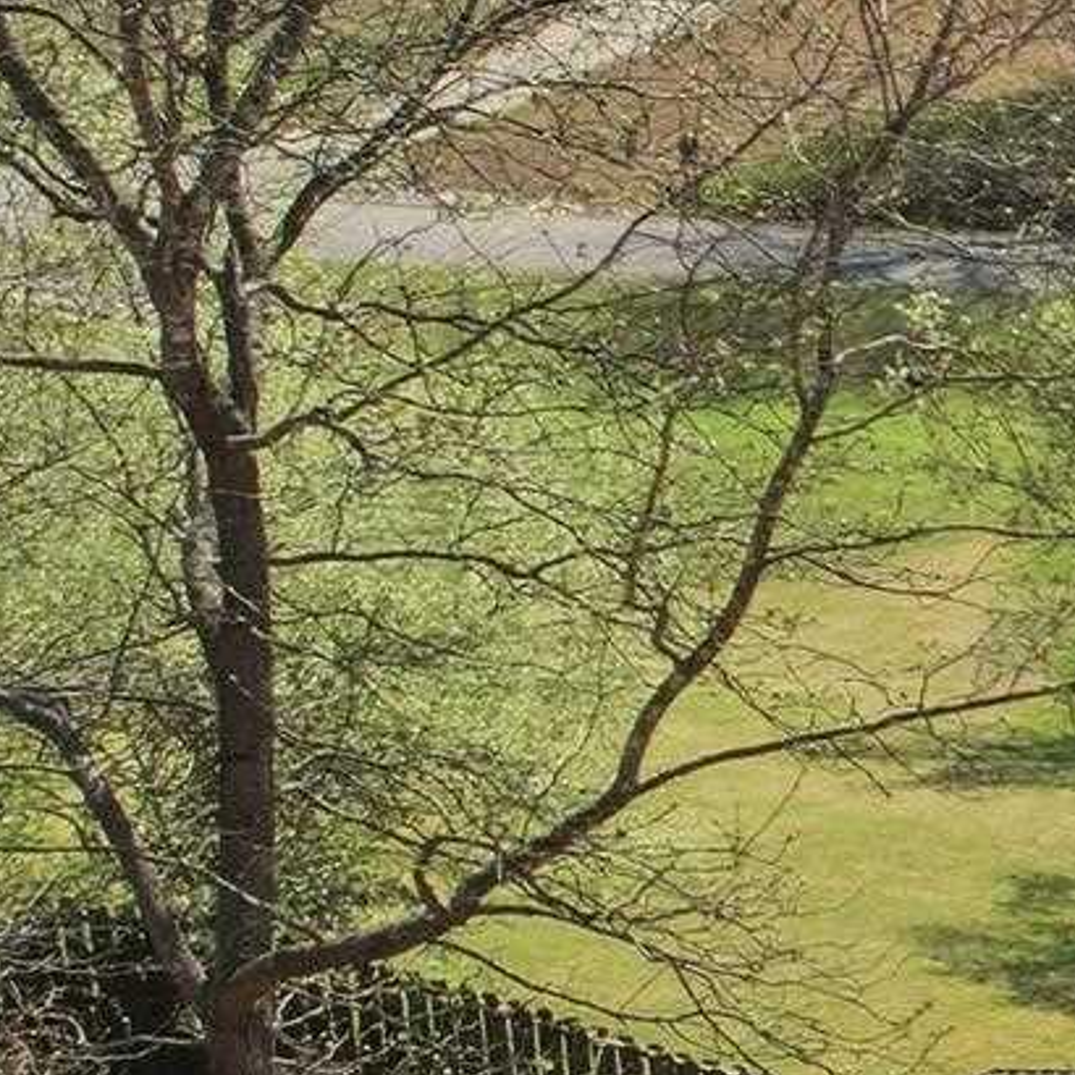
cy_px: 796
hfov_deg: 12.0
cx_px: 2674
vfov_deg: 15.2
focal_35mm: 114
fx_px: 4005
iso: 100
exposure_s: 1/640
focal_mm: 8.4
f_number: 2.8
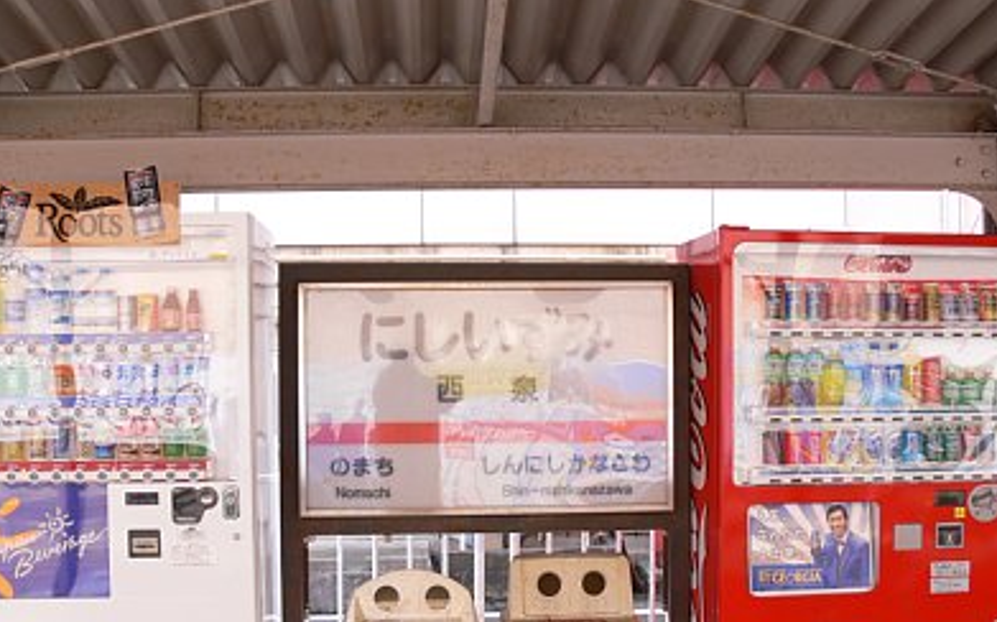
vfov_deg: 33.5
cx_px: 505
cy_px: 359
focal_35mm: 38
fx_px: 1032
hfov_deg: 51.6
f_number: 4
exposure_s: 1/100
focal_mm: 7.4
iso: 80
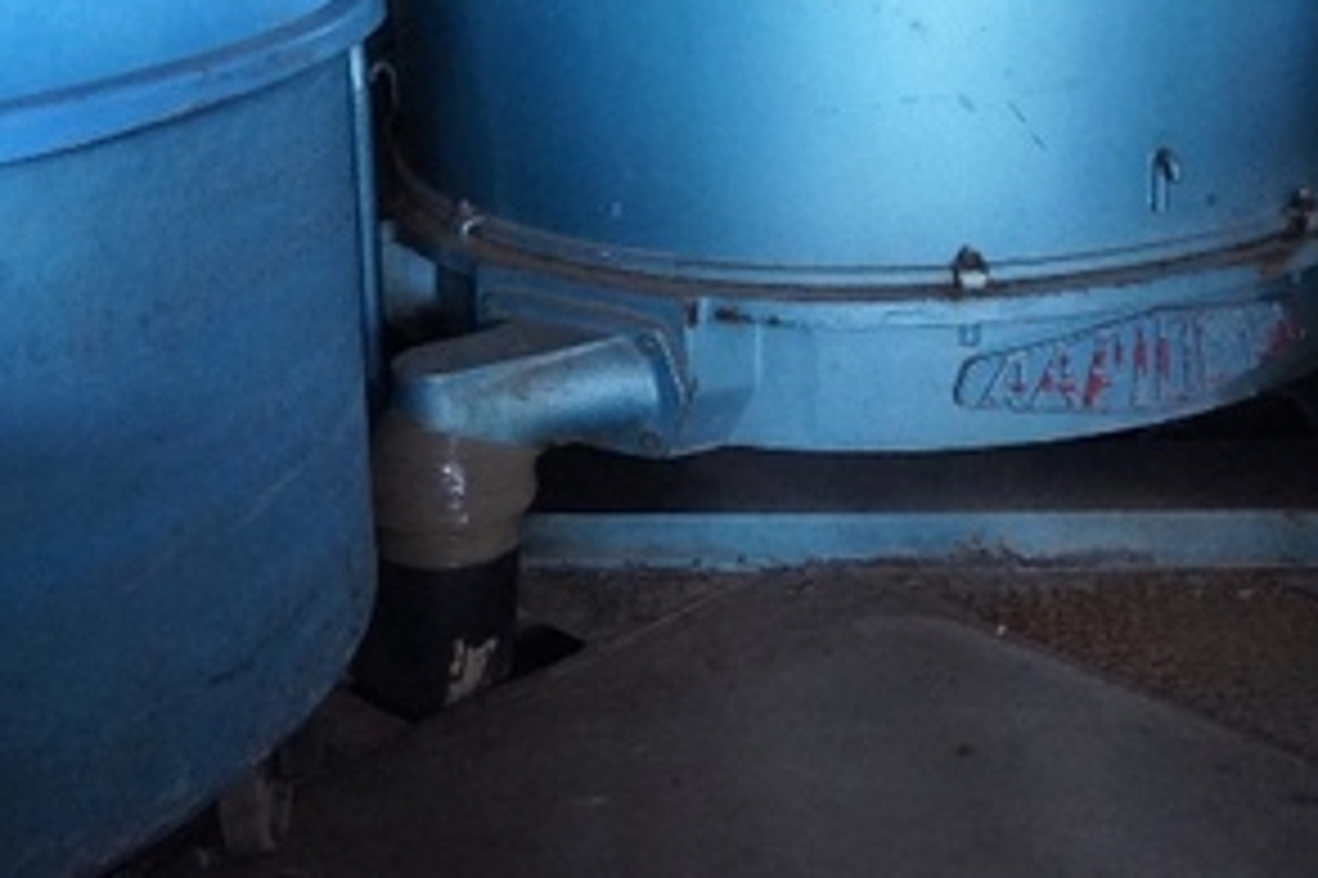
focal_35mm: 59
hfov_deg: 33.7
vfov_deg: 21.6
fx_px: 2159
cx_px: 846
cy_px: -126
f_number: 3.5
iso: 3200
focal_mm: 16
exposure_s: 1/10
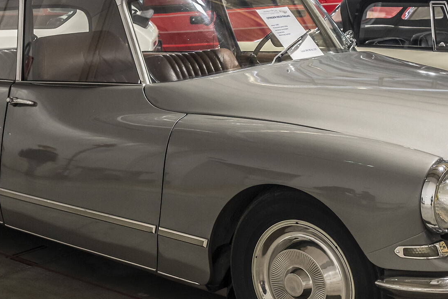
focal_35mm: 73
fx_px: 909
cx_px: 273
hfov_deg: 27.6
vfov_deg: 18.7
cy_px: 145
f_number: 5.6
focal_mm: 33
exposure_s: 1/20
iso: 1600
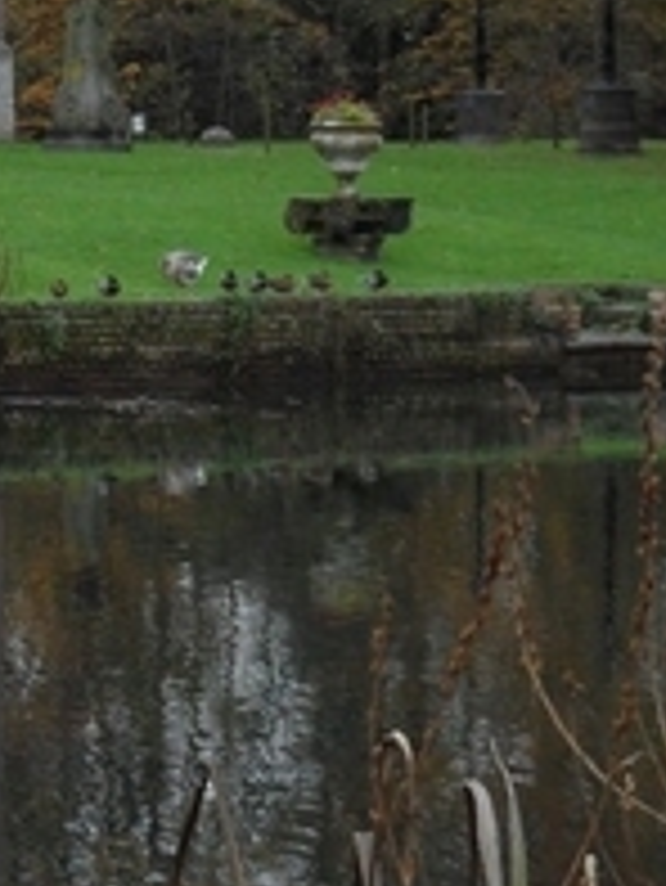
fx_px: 4689
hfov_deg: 8.0
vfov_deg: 10.5
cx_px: -284
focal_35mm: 183
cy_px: -333
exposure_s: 1/45
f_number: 4
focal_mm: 10.3
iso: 100
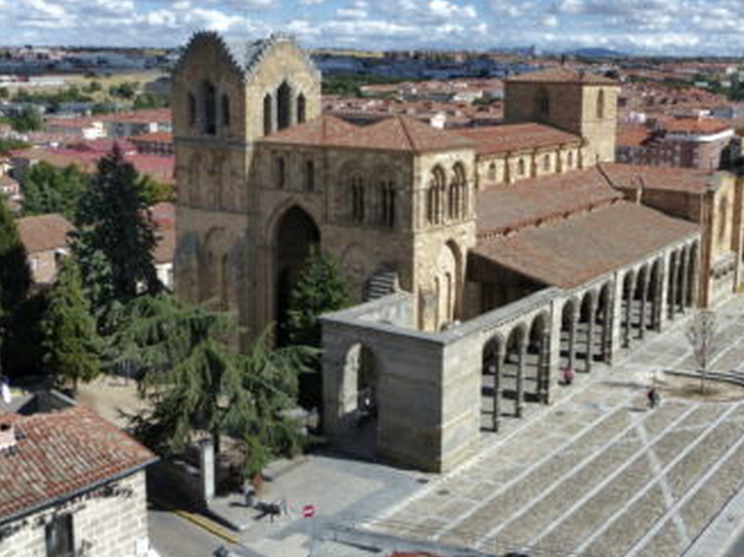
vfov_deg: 32.8
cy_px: 223
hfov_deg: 42.8
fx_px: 945
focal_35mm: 44
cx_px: 446
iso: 200
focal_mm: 6.4
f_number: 2.8
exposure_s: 1/2000
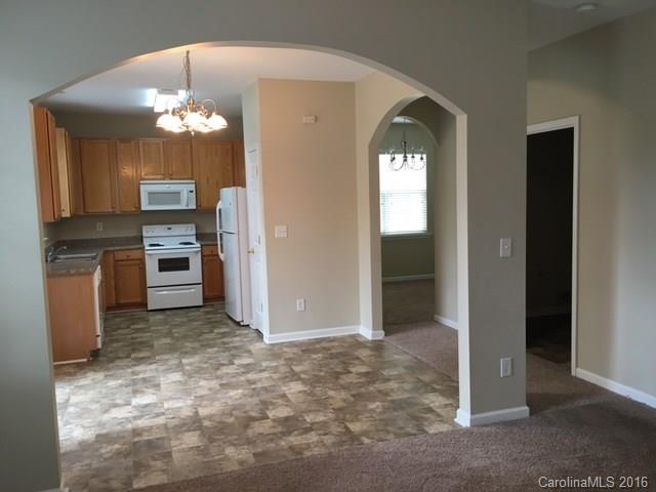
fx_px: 550
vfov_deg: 48.2
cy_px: 246
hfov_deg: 61.7
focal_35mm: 29
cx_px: 328
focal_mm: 4.15
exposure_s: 1/30
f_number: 2.2
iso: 64
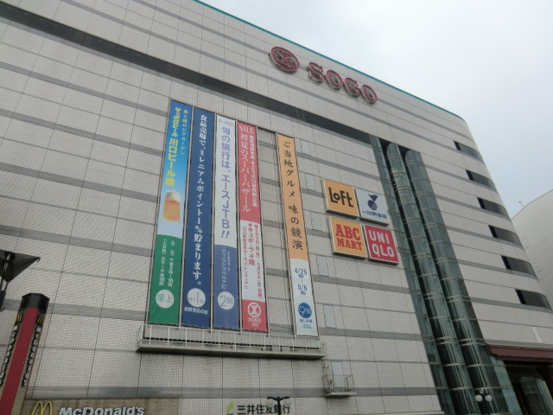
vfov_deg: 56.8
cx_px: 276
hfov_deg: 71.6
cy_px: 208
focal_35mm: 24
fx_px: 383
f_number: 3.2
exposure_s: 1/400
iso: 80
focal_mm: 4.3
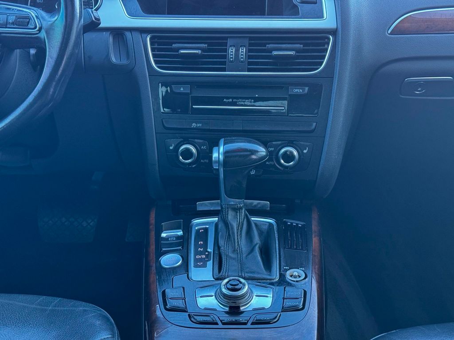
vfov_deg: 30.3
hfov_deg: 39.7
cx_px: 227
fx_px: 630
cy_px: 170
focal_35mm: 48
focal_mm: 6.76
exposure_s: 1/54
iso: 250
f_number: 1.78
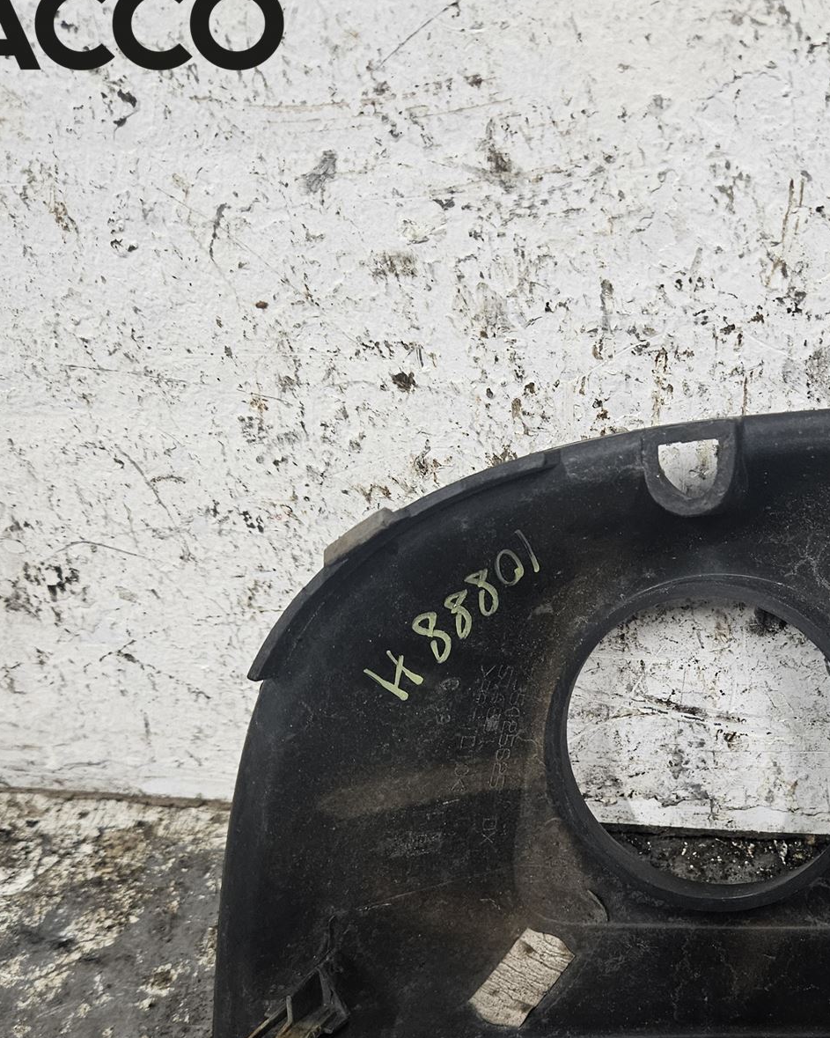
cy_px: 652
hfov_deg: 37.1
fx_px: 1198
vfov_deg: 46.4
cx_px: 644
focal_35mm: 39
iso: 400
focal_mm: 5.4
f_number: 1.8
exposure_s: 1/100
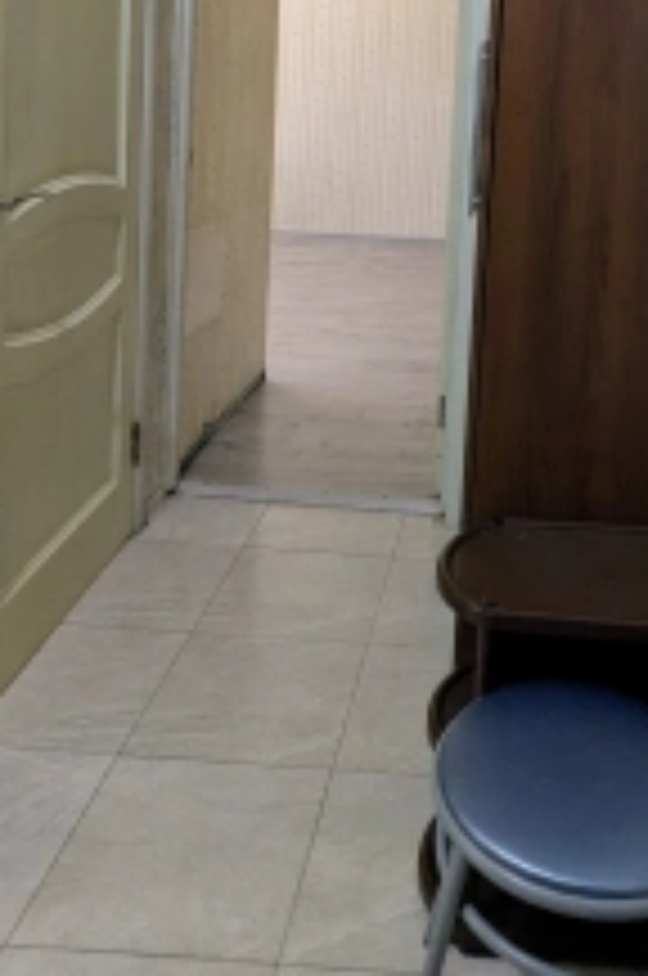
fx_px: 975
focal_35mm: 36
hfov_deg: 35.7
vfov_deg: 48.2
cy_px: 117
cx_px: 508
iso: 339
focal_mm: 2.35
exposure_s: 1/25
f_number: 2.2
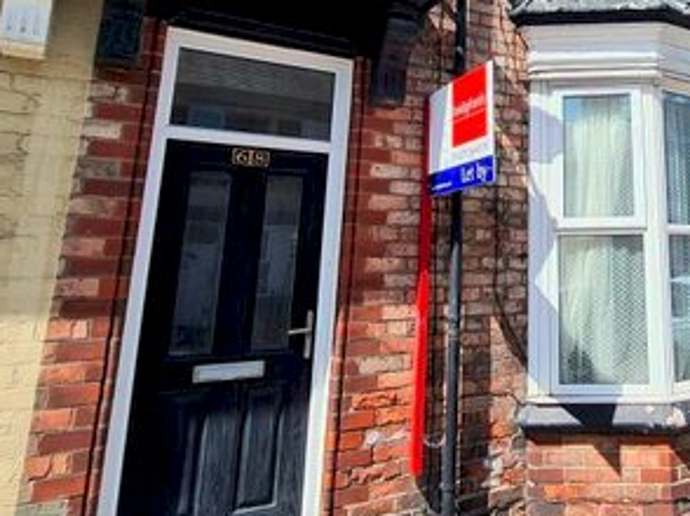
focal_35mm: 31
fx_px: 617
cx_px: 570
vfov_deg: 43.8
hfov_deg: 53.7
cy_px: 125
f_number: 2.2
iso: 50
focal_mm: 1.74
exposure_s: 1/1080
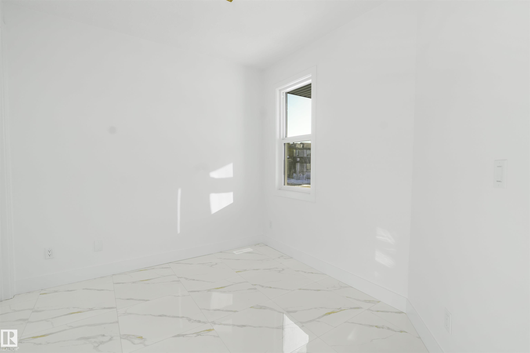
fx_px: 243
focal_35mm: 16
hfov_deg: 95.0
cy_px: 176
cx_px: 265
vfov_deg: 72.1
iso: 200
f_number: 9.5
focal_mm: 11
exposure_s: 1/15
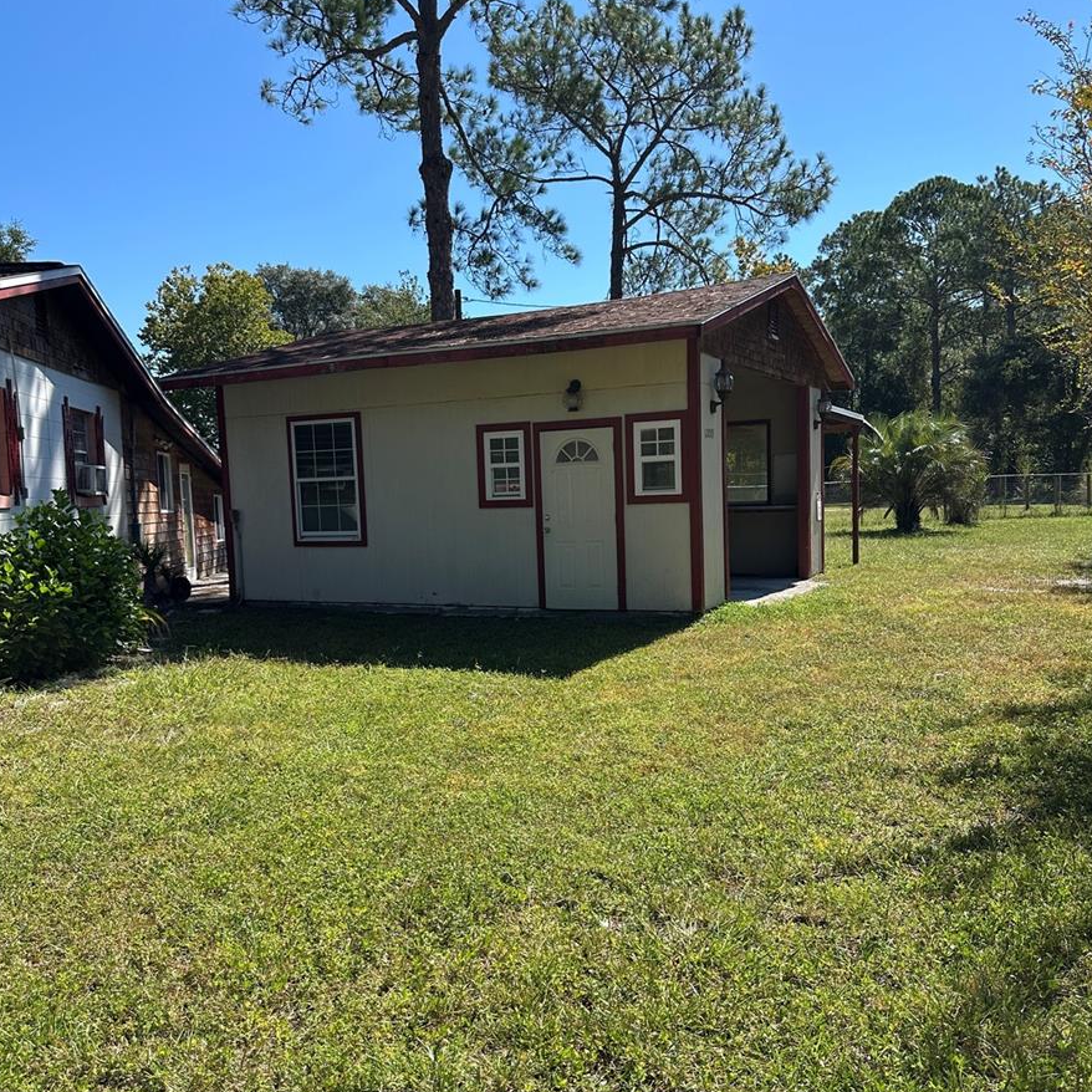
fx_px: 1035
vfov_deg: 55.6
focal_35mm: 29
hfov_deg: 55.6
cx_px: 548
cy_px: 578
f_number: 1.78
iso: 80
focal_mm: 6.86
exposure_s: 1/3155
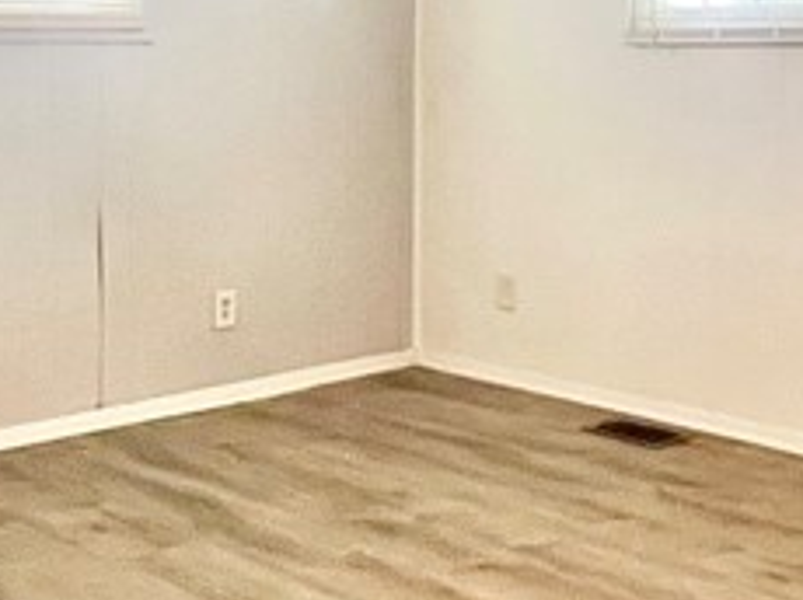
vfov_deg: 24.8
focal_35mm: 58
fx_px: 1344
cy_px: 129
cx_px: 534
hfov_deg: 33.0
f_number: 1.8
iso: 500
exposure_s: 1/60
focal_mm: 1.57
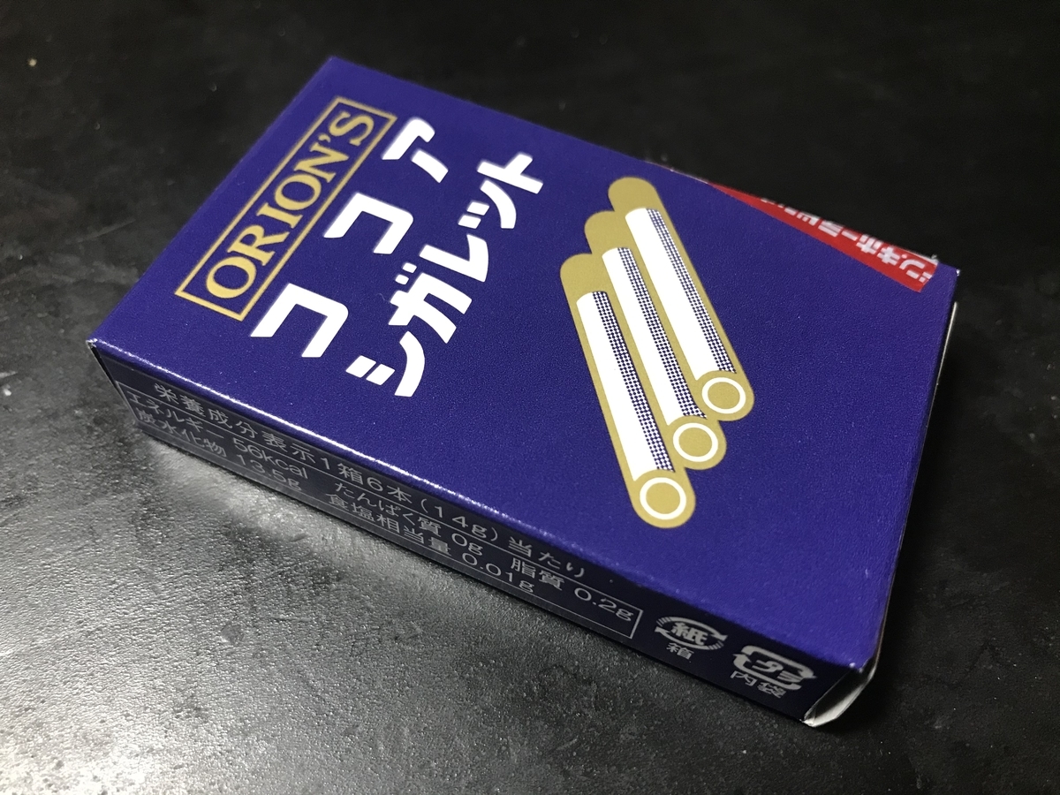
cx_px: 530
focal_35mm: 28
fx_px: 857
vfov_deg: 49.7
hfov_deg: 63.4
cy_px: 398
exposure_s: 1/17
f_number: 1.8
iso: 80
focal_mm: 3.99
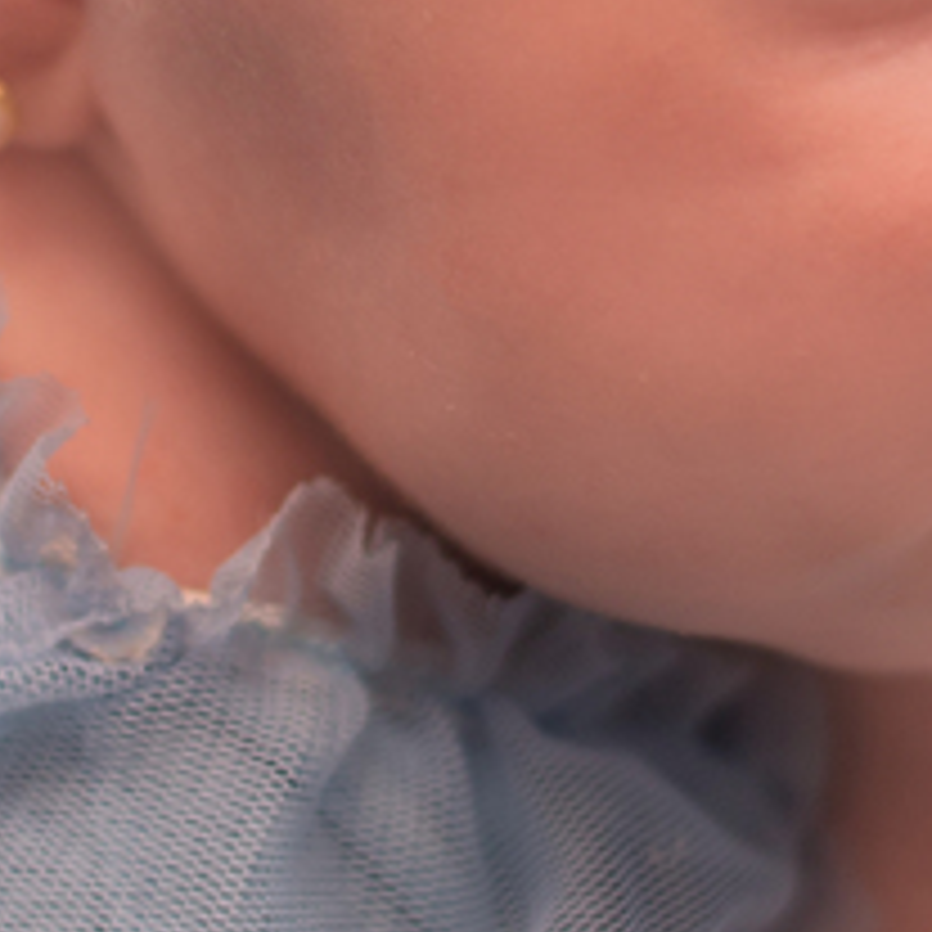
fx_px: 7493
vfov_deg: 7.1
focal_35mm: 246
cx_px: 360
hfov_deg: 7.1
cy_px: 245
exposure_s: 1/160
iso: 250
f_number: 2.2
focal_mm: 50
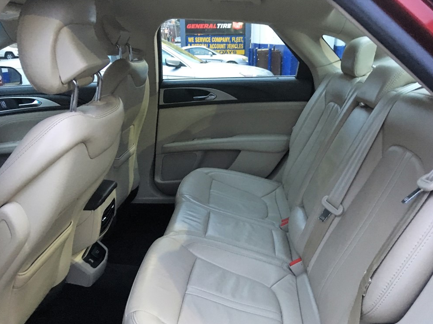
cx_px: 220
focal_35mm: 30
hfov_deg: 60.0
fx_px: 375
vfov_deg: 46.8
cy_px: 167
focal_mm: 4.15
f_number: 2.2
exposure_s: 1/15
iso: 250
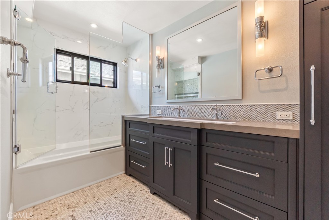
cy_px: 110
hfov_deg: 100.4
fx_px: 137
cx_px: 164
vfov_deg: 77.3
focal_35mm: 15
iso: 400
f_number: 8
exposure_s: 1/15
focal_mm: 10
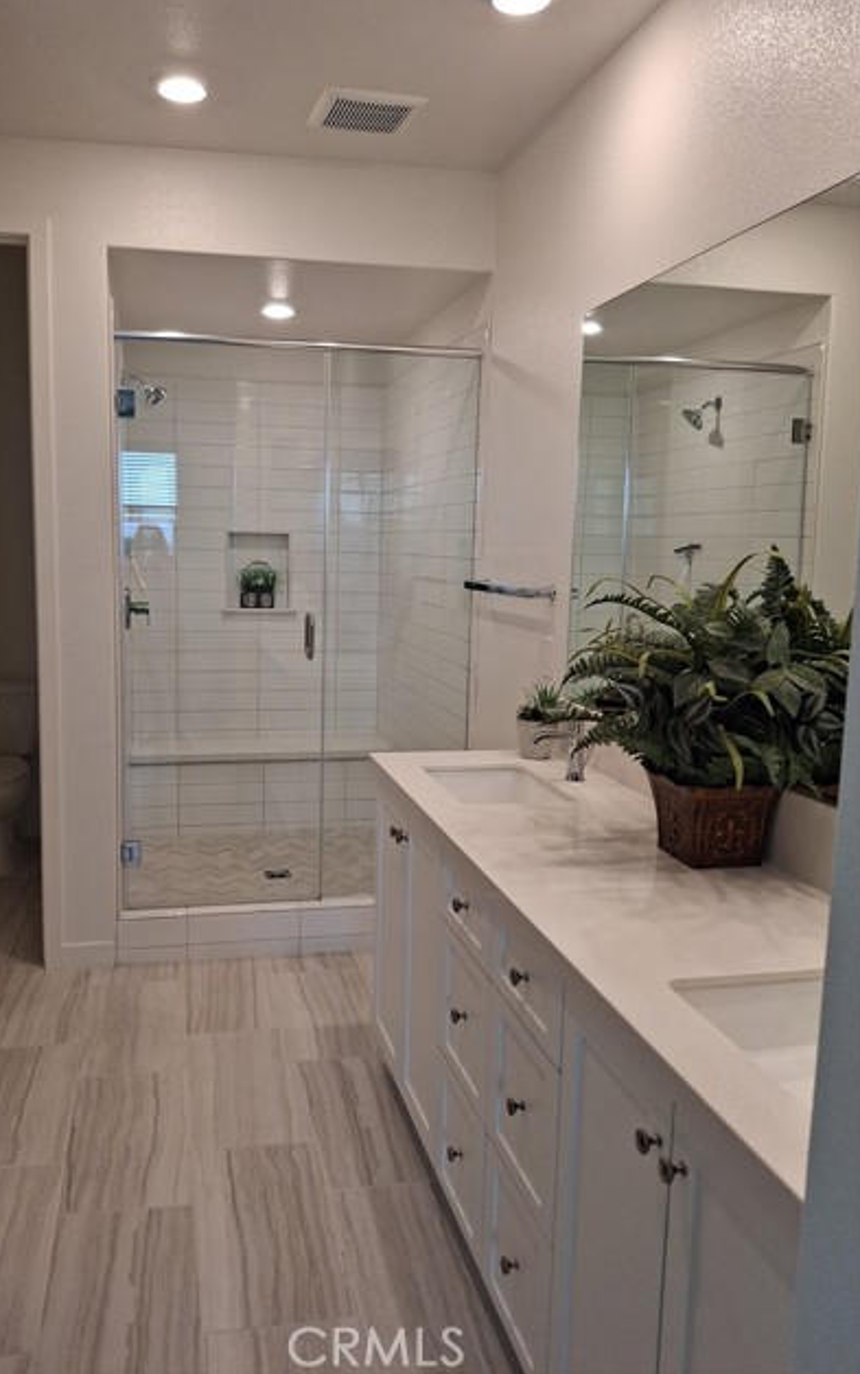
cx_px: 341
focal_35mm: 27
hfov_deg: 45.8
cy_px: 678
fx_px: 1012
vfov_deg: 68.4
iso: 97
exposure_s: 1/120
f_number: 1.8
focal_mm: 4.69
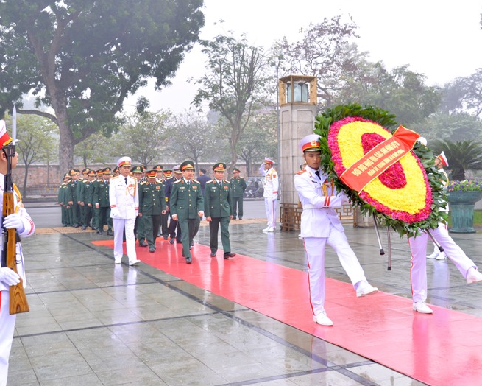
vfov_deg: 38.2
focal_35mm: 39
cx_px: 254
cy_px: 195
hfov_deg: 46.8
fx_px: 556
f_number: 6.3
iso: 800
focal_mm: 34
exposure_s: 1/125
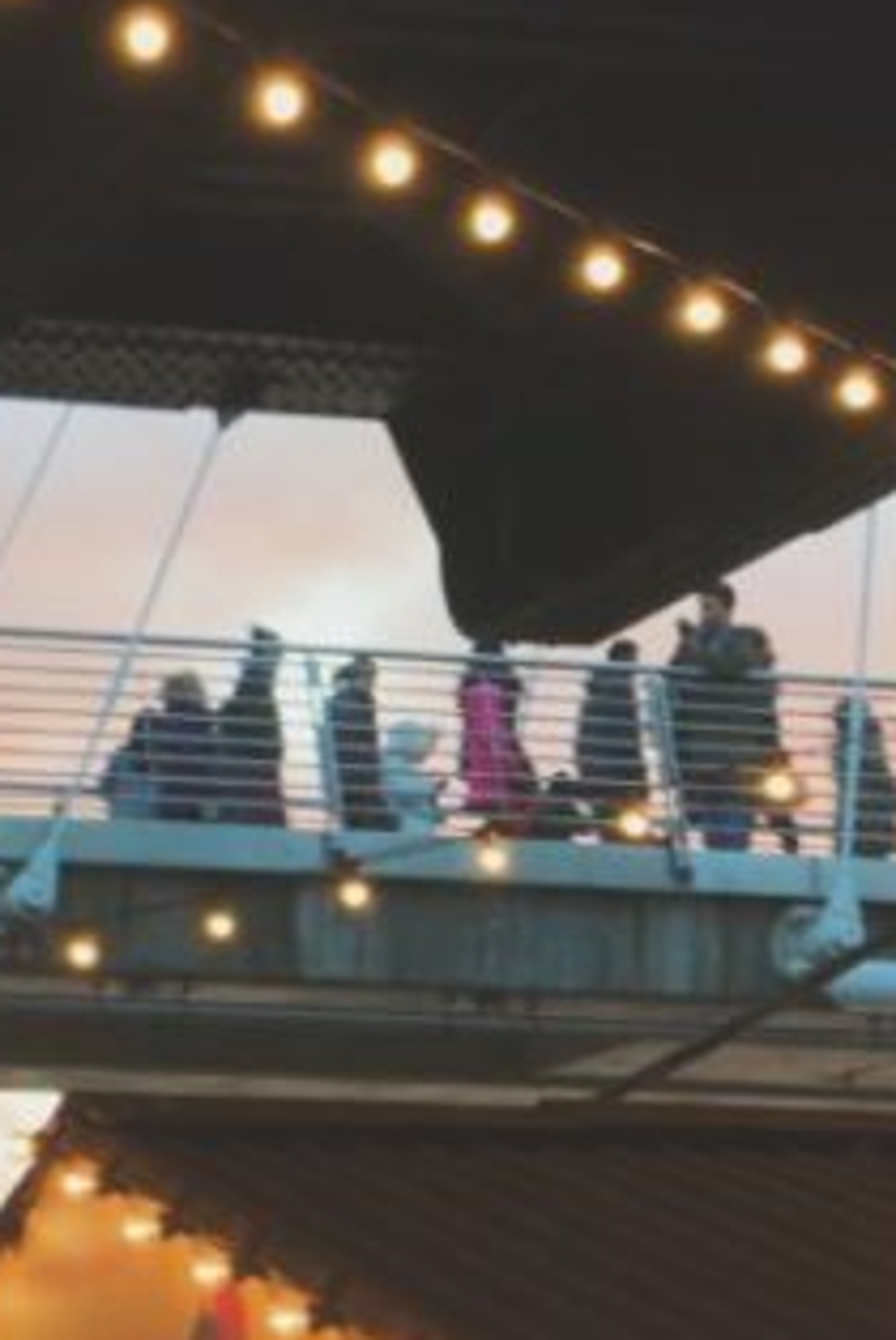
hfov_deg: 10.1
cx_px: -405
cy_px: 894
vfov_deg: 15.5
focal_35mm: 132
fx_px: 4917
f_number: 2.8
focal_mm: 6.6
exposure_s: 1/50
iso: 20
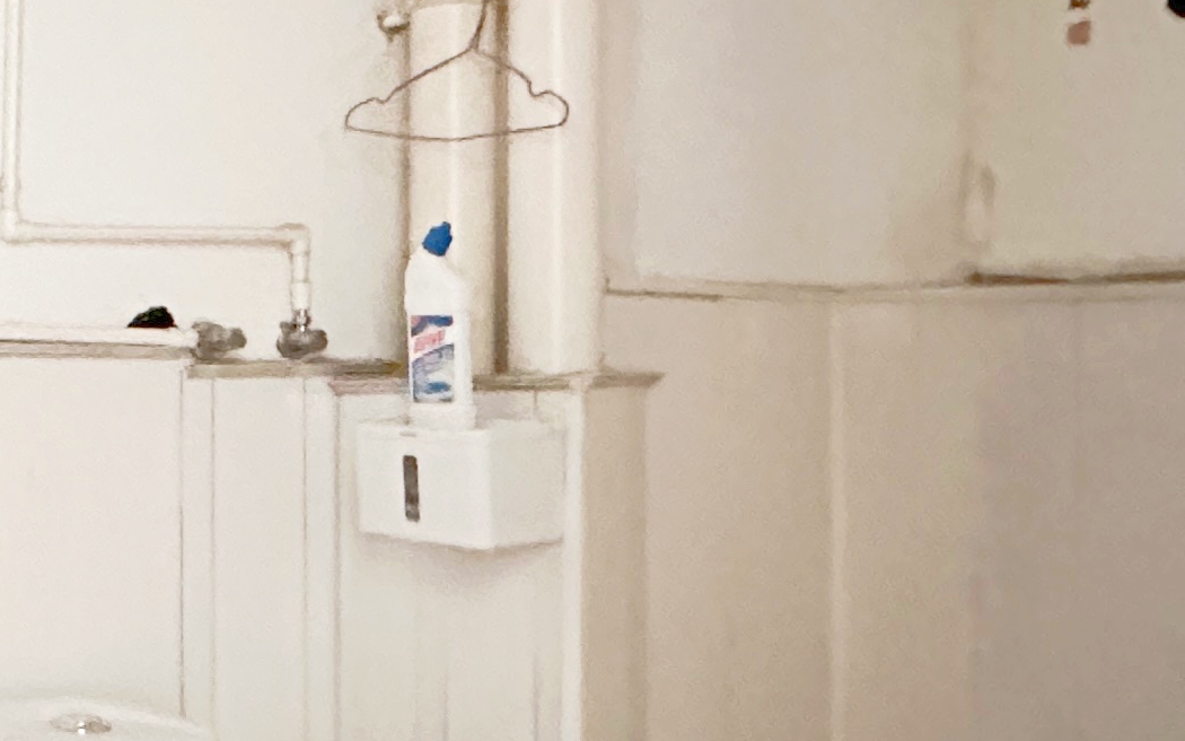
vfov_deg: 22.7
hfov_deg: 31.4
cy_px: 358
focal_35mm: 57
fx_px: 1841
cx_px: -142
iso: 2500
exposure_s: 1/18
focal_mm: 2.22
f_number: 2.2
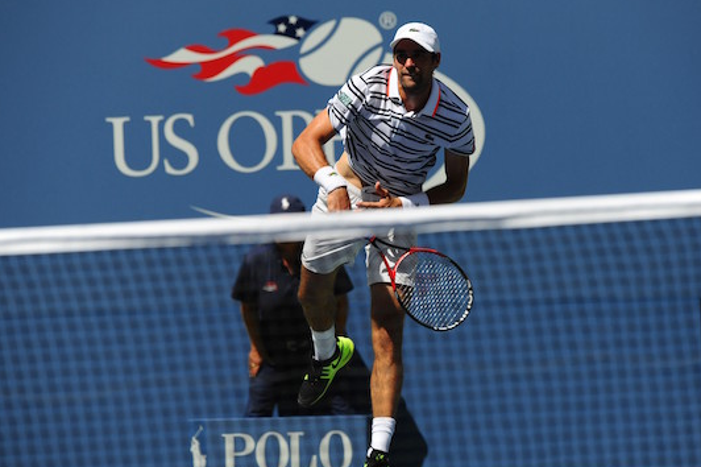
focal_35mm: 460
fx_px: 8951
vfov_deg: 3.0
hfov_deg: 4.5
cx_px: 368
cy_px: 238
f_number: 5.6
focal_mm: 400
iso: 320
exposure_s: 1/2000
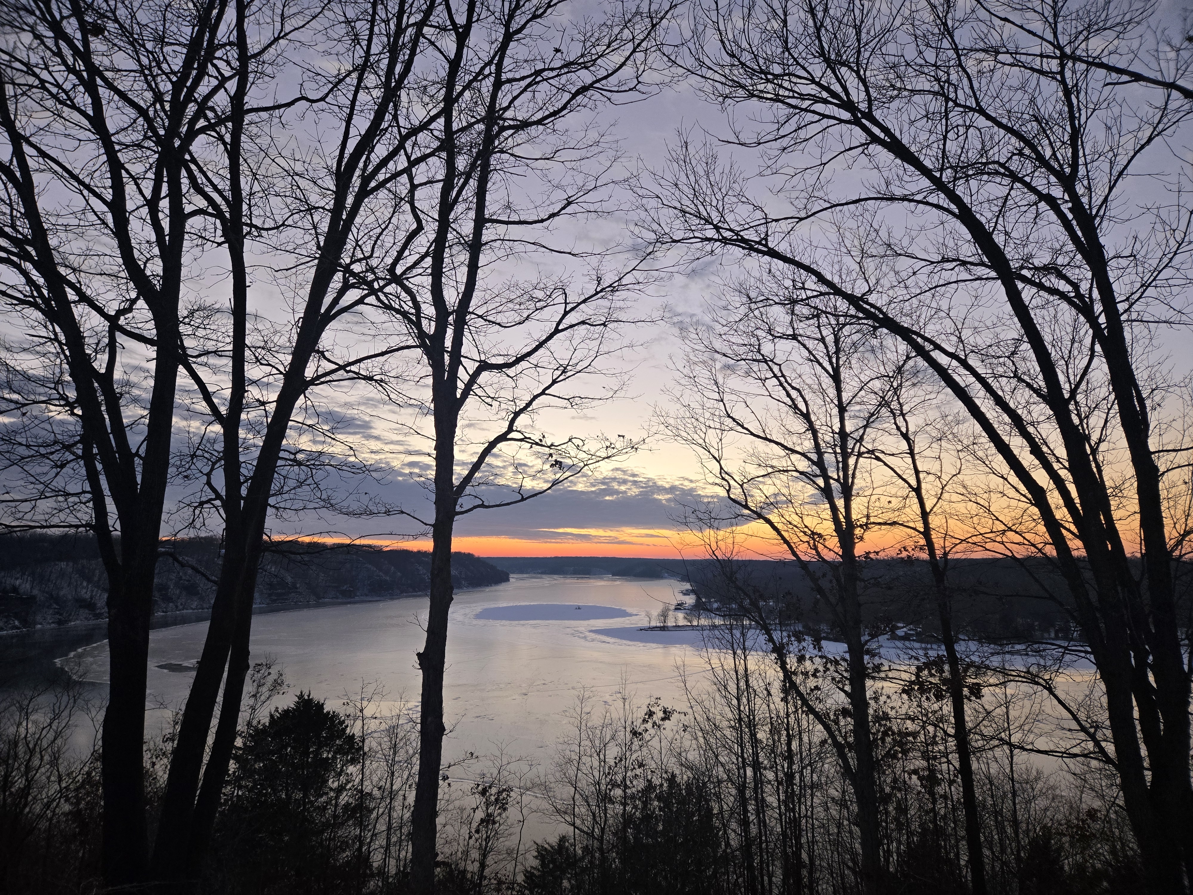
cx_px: 596
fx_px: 793
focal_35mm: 23
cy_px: 448
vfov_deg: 58.9
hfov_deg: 73.9
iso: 160
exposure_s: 1/180
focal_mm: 5.4
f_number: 1.8
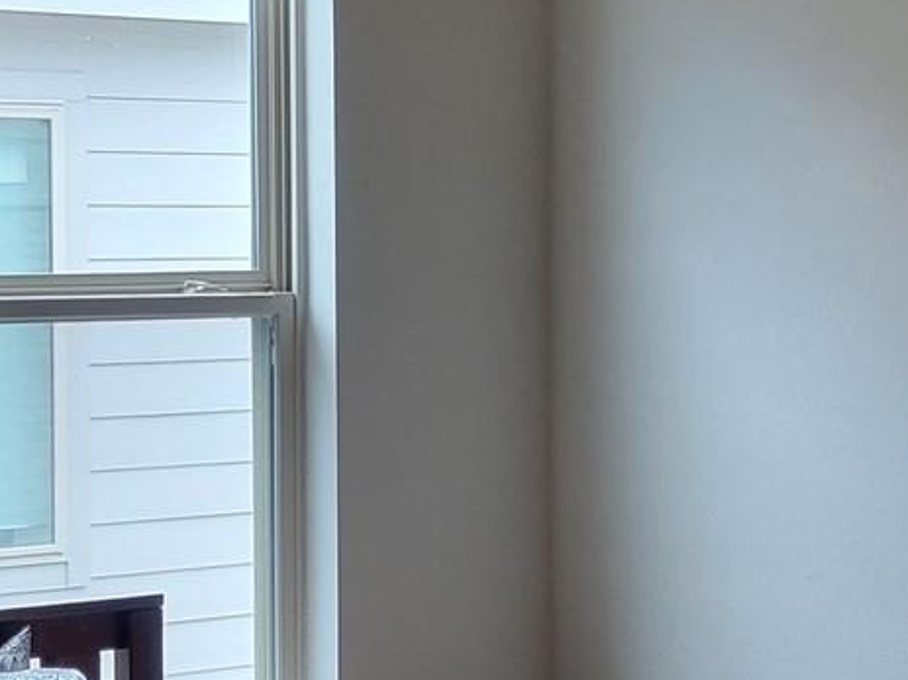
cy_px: 474
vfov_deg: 12.8
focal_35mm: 115
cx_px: 435
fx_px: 3016
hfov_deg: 17.1
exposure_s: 1/120
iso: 100
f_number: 1.8
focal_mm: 5.4
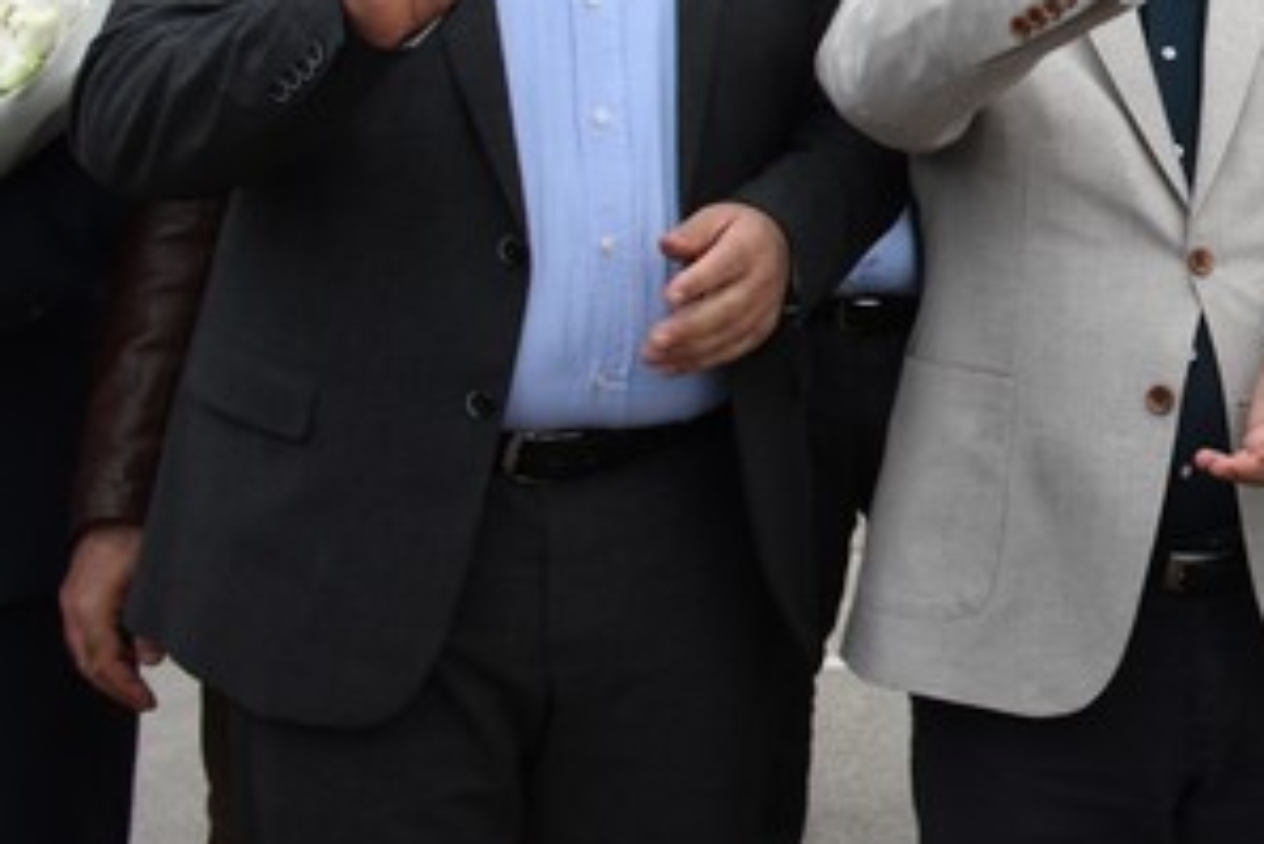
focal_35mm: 67
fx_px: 2353
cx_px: 1561
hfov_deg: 26.4
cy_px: 45
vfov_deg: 19.8
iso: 800
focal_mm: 18
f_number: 8
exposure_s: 1/250
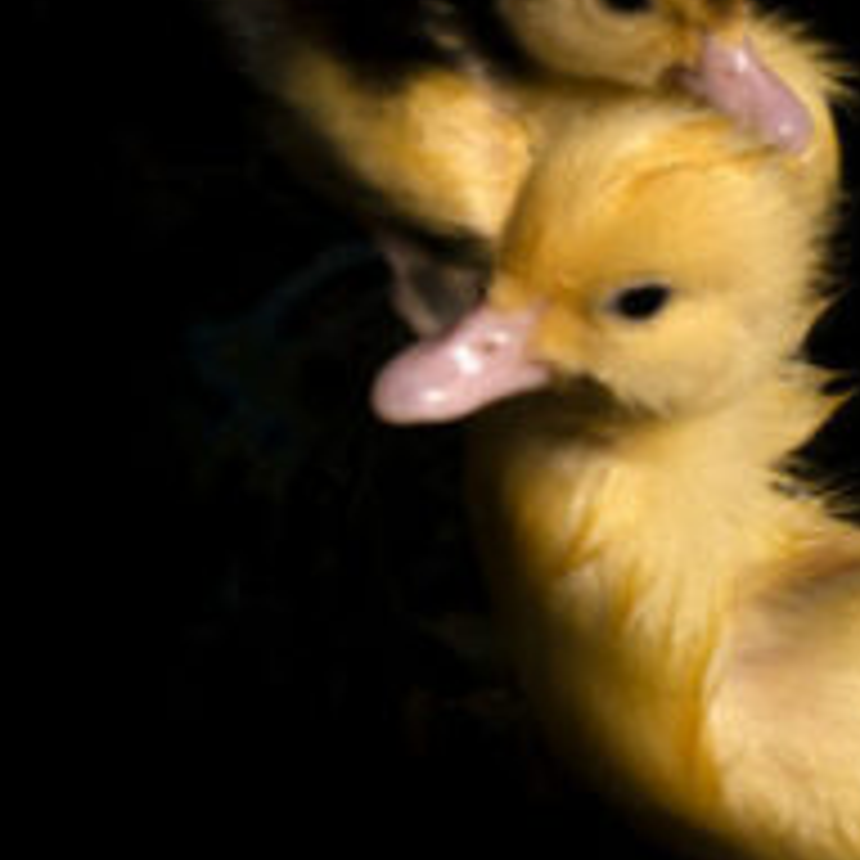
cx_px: 1319
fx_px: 5051
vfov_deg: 9.7
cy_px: 324
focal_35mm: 180
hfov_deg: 9.4
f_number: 7.1
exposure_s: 1/250
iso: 100
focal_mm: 35
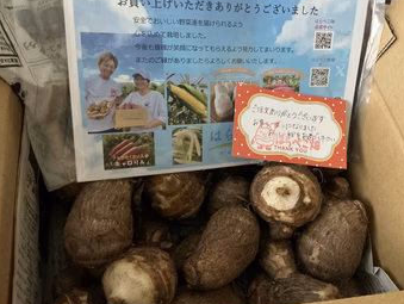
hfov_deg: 55.1
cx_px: 228
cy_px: 151
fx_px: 386
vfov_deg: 43.0
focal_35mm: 33
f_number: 1.8
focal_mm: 3
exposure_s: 1/30
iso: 500
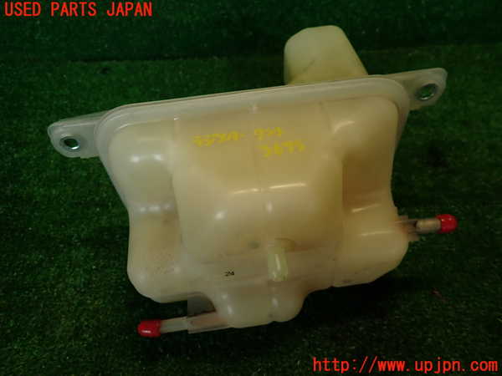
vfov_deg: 54.9
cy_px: 188
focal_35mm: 25
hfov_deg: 69.4
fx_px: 363
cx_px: 251
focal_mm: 4.5
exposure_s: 1/80
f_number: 2
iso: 100
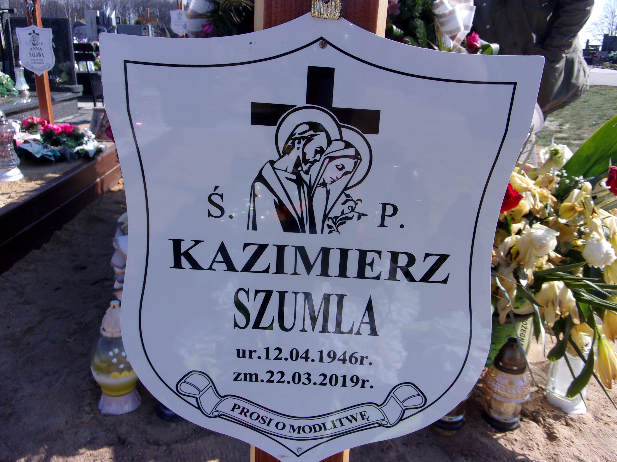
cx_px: 308
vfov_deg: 49.7
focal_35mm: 28
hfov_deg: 63.4
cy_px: 231
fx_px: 499
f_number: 10.8
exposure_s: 1/70
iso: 80
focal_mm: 5.1
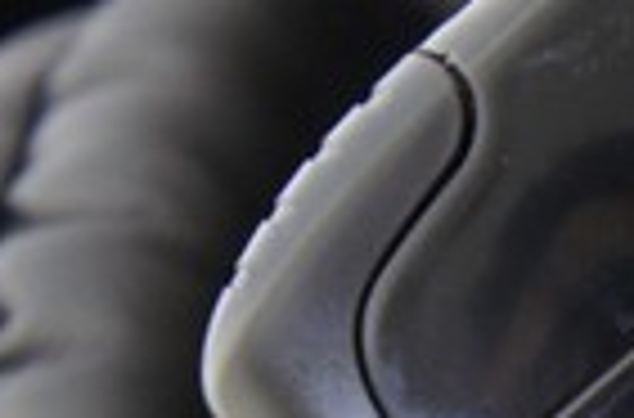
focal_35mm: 352
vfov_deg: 3.9
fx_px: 6181
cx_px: 958
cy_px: 609
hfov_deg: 5.8
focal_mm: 55
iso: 1600
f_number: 5.6
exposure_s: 1/13
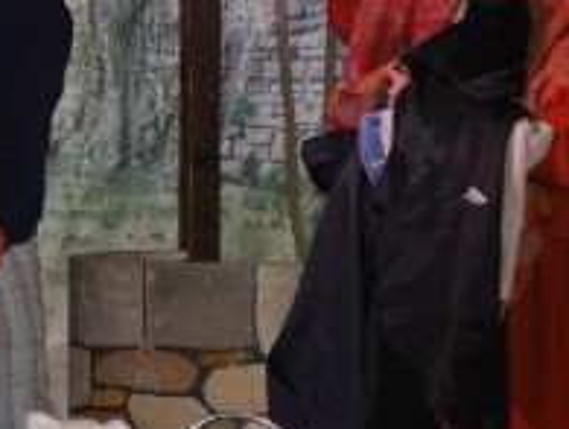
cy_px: -98
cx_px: -266
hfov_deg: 5.1
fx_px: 6390
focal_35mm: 388
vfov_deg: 3.8
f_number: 5
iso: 800
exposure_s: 1/60
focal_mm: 82
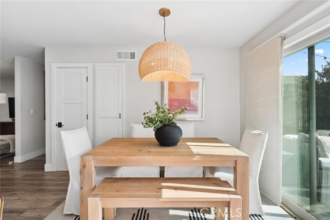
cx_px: 165
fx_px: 147
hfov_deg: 96.7
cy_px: 110
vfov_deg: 73.8
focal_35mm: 16
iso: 400
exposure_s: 1/80
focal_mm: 16
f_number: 8
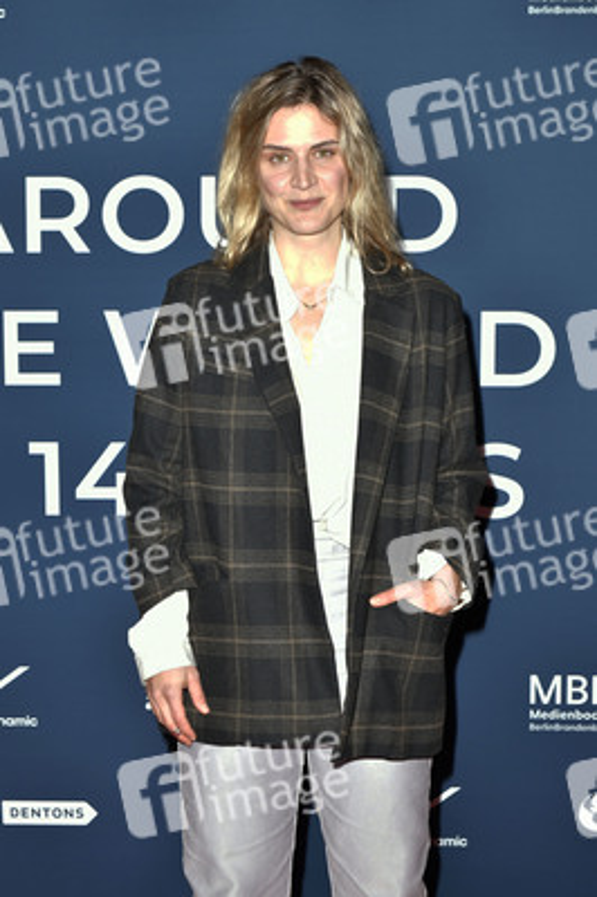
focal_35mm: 62
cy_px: 448
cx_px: 298
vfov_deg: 32.4
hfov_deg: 21.9
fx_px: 1545
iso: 1600
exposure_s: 1/200
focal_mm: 62
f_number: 10
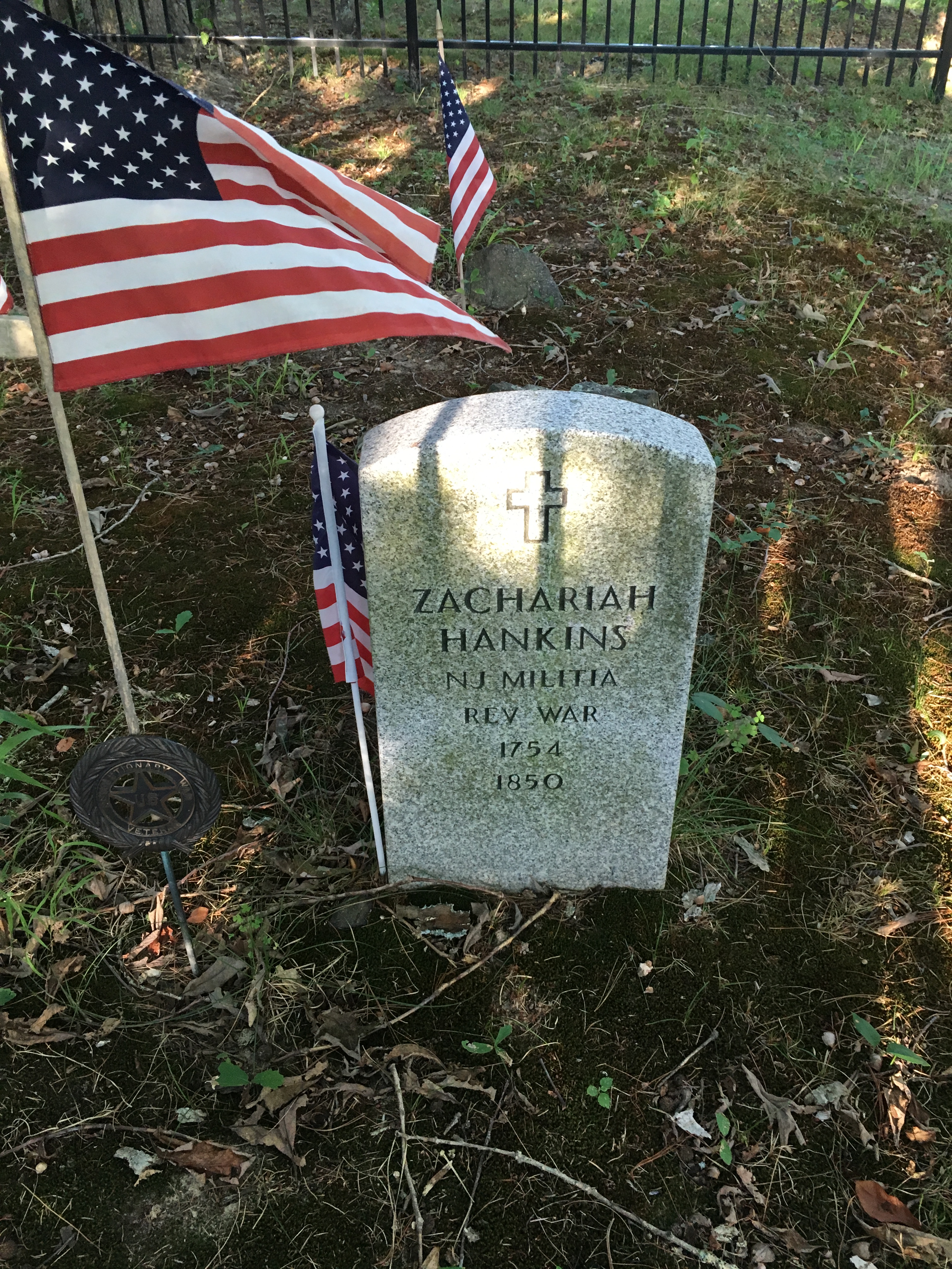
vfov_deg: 61.7
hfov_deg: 48.2
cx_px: 476
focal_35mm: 29
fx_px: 1063
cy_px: 634
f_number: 2.2
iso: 40
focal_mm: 4.15
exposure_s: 1/30
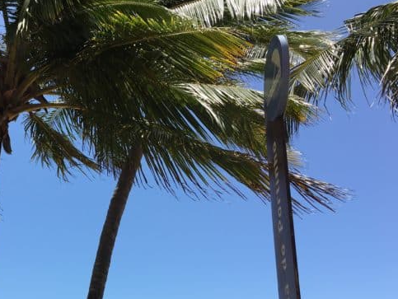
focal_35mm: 48
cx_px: 82
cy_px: 219
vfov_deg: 29.9
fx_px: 552
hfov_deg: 38.2
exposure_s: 1/1672
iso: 25
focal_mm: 4.15
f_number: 2.2
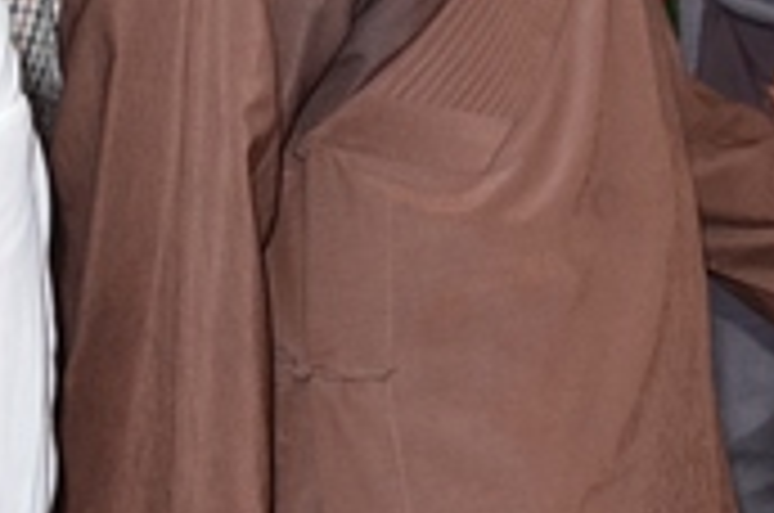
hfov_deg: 17.2
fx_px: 2189
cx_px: 1300
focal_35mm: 102
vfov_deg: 13.0
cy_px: -124
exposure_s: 1/200
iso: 640
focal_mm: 18
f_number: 4.5
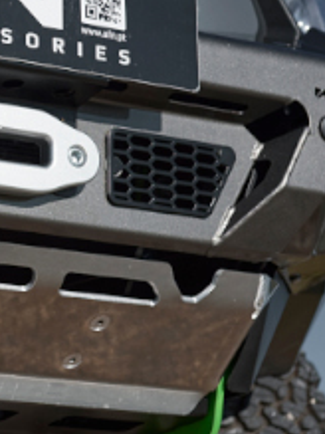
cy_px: 343
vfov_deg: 4.4
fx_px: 5614
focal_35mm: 448
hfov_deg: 3.3
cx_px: -34
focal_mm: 170
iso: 100
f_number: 3.5
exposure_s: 1/2500
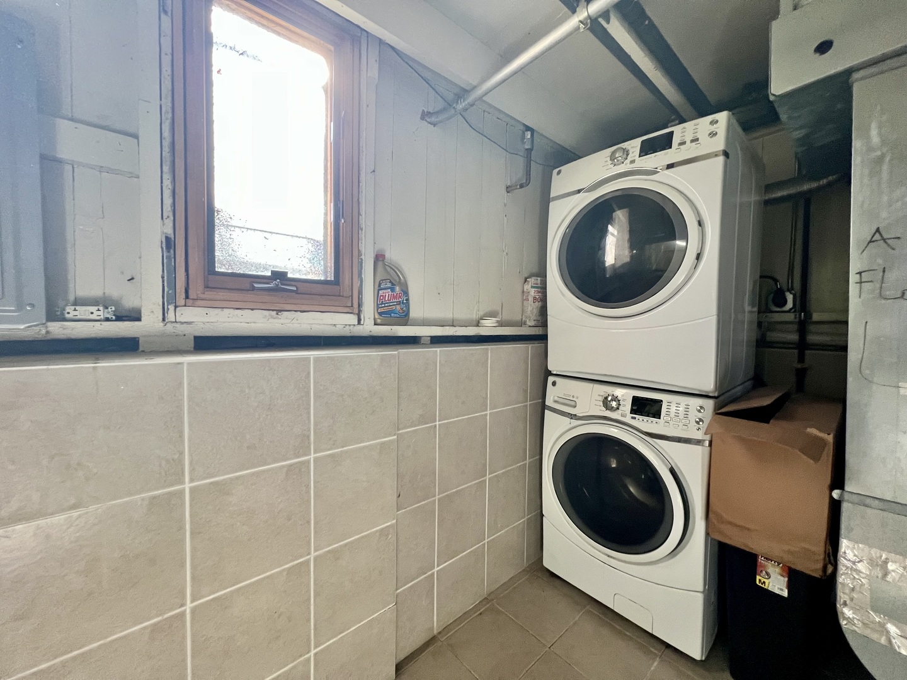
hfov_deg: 106.2
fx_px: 341
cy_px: 340
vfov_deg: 89.9
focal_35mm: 13
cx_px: 454
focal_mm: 1.57
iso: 320
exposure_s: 1/60
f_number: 1.8
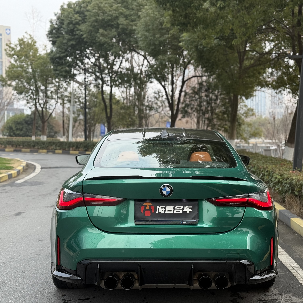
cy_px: 152
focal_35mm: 57
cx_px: 168
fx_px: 564
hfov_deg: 30.0
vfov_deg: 30.0
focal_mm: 6.76
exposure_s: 1/687
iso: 64
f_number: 1.78
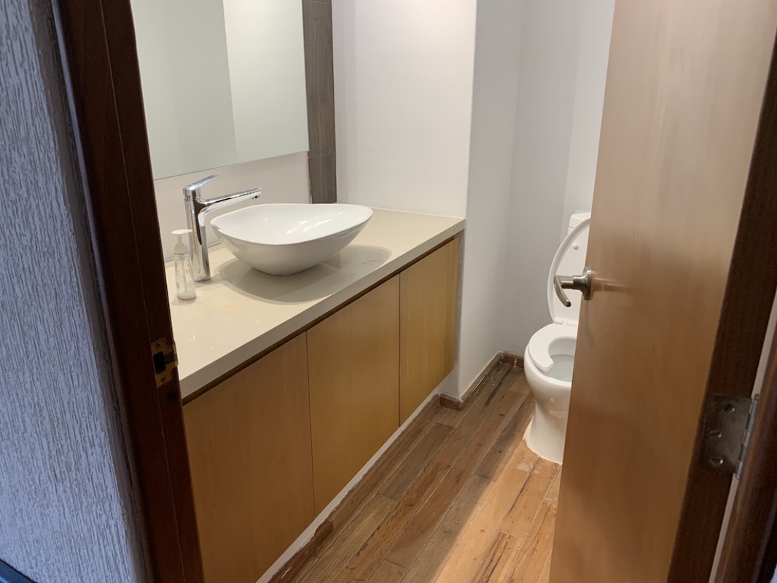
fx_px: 584
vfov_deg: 53.1
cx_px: 388
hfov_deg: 67.3
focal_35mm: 26
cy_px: 292
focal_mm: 4.25
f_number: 1.8
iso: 64
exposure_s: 1/60
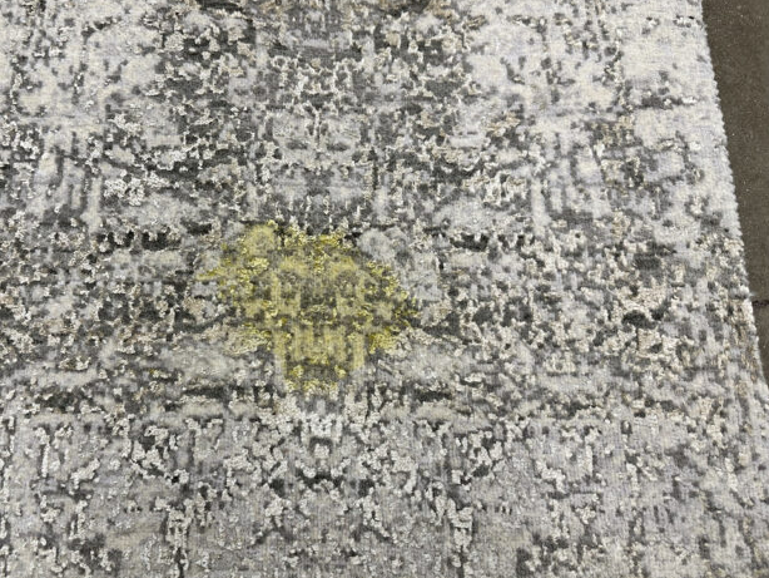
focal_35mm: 30
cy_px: 286
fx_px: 667
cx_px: 291
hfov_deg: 59.2
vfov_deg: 46.8
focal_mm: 6.86
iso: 125
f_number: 1.78
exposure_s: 1/60
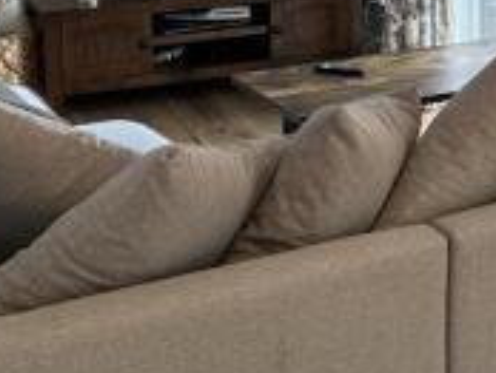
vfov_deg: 16.2
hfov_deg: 22.1
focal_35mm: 87
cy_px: -107
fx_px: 1248
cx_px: 426
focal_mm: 5.7
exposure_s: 1/100
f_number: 1.5
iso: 100
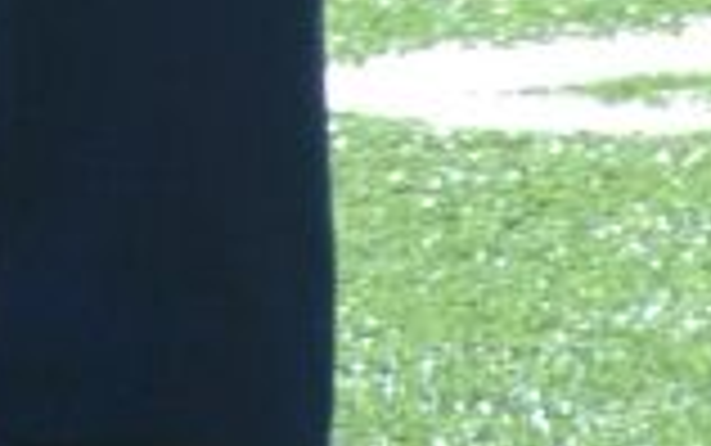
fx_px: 38413
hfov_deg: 1.1
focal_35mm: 1981
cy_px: -1171
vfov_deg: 0.7
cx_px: -45
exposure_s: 1/400
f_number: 5.6
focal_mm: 200
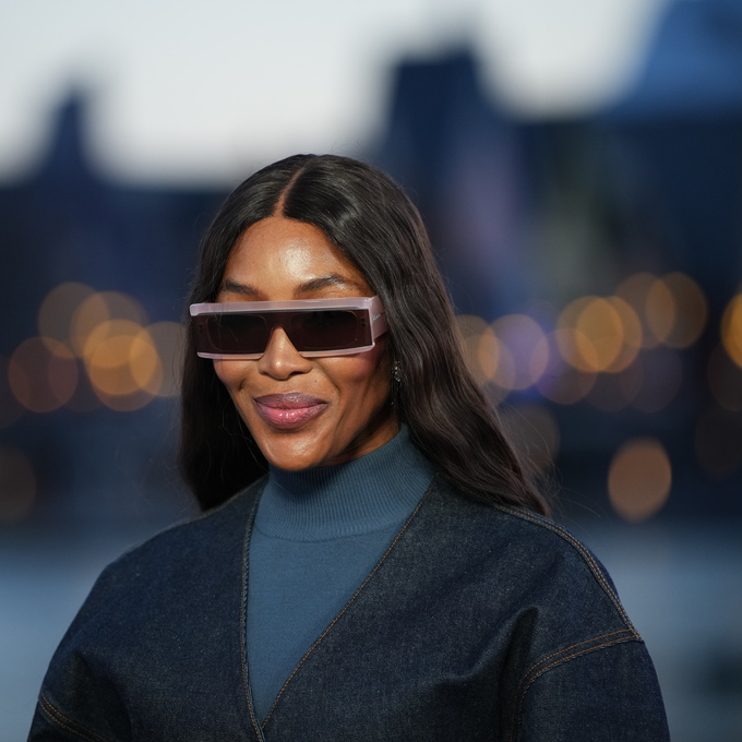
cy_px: 371
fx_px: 6208
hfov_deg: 6.8
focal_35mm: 256
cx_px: 282
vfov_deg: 6.8
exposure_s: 1/250
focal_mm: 200
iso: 1000
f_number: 3.2
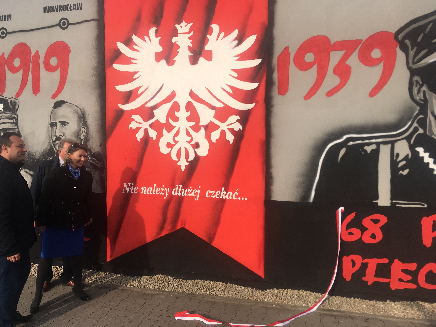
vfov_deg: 48.2
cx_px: 218
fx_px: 365
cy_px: 164
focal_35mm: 29
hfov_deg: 61.7
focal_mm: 4.15
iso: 25
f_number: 2.2
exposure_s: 1/1789
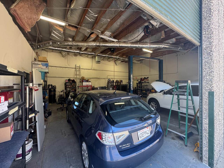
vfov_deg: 85.7
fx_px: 91
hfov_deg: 102.1
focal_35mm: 14
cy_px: 84
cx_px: 112
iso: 100
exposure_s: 1/99
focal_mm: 2.22
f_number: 2.2
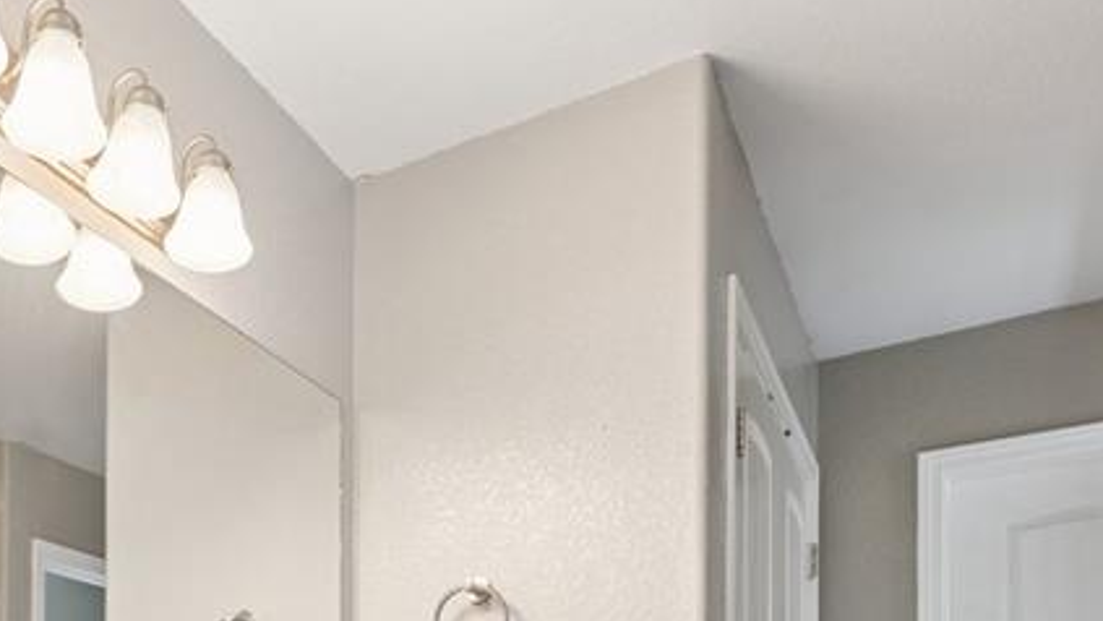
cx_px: 193
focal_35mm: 38
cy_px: 848
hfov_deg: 49.2
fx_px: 1111
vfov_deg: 25.8
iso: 100
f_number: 11
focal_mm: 15
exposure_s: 1/1.67
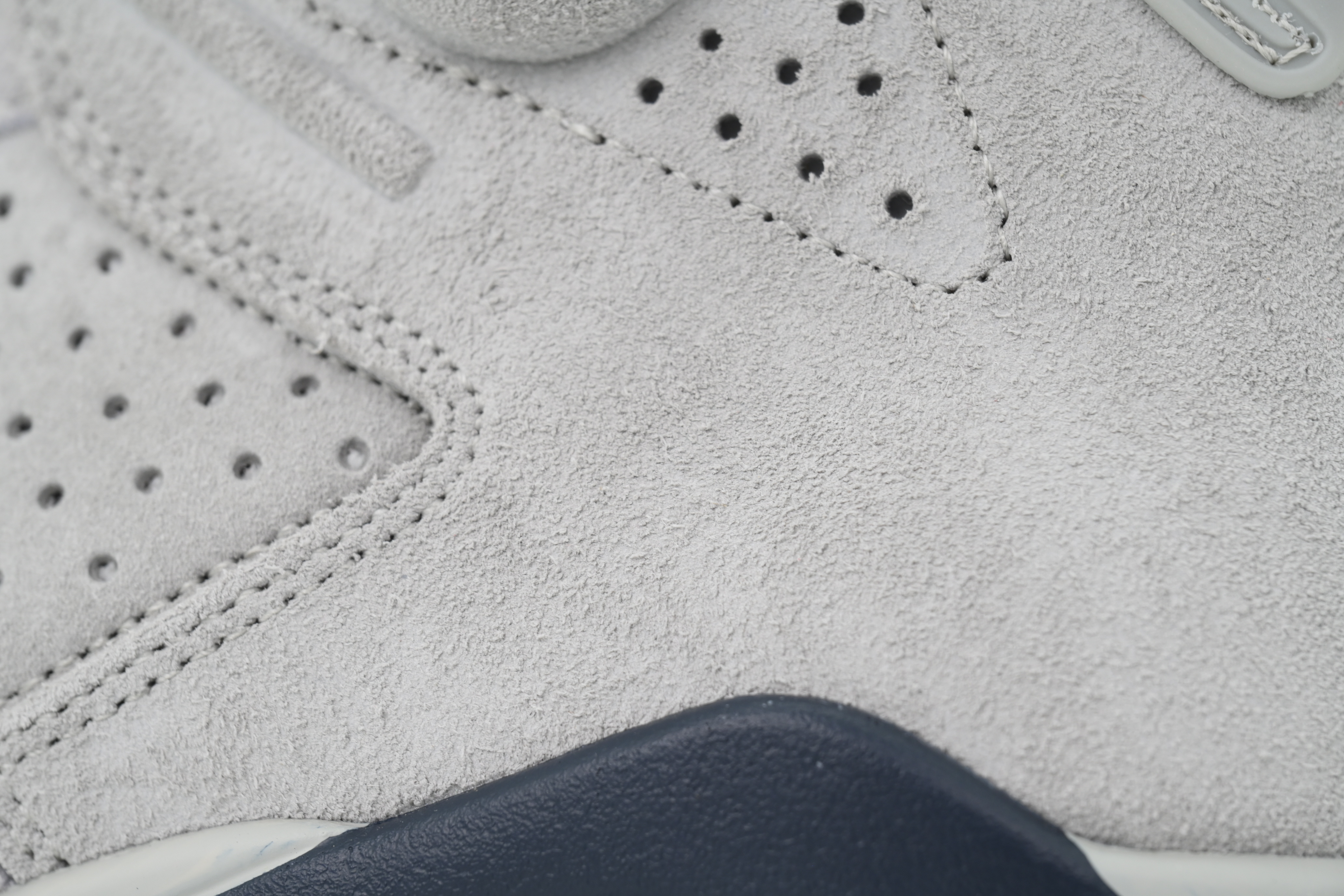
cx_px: 672
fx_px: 4106
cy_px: 448
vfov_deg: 12.5
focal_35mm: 110
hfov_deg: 18.6
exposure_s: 1/100
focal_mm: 110
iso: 400
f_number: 10
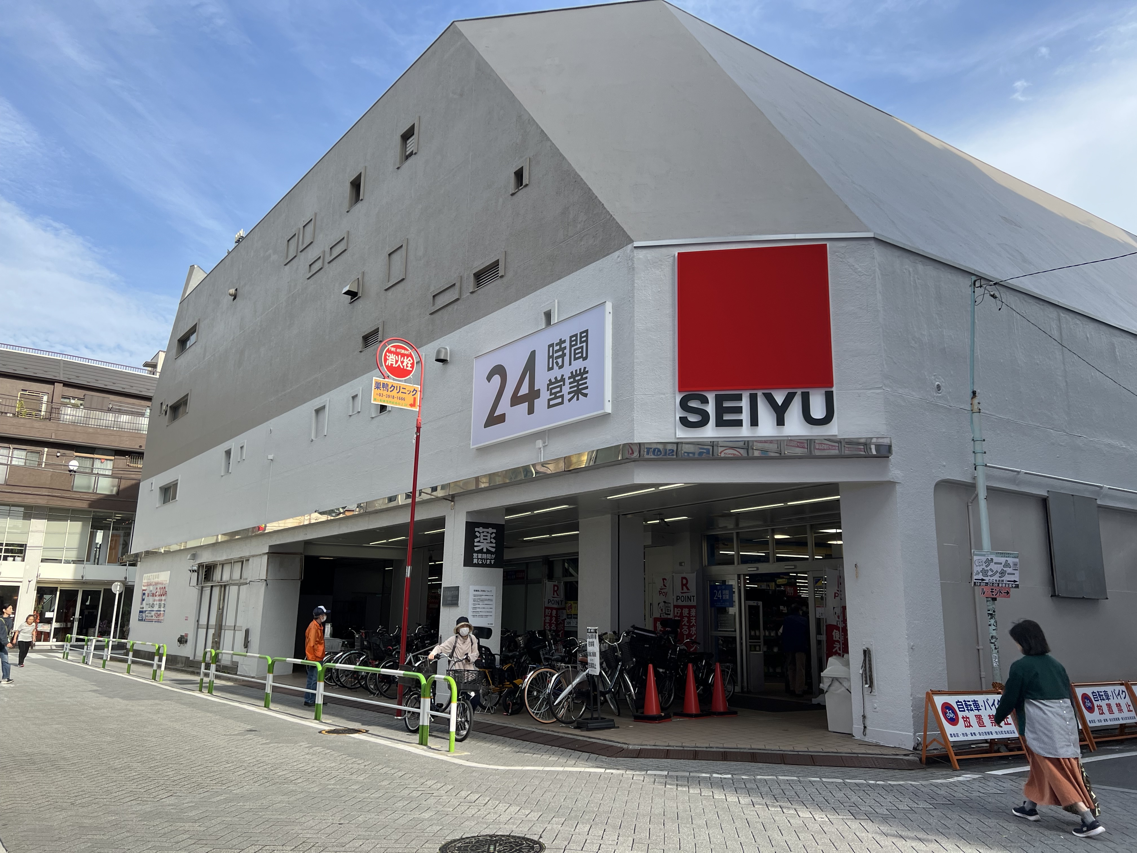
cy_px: 426
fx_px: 854
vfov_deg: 53.1
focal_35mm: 26
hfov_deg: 67.3
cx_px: 568
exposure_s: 1/1669
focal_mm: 5.7
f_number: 1.5
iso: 50
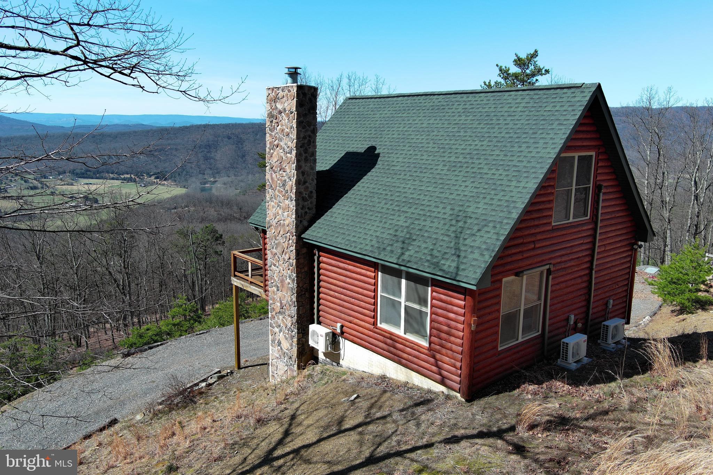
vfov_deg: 45.0
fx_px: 574
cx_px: 356
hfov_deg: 63.7
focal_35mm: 29
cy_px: 238
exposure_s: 1/945
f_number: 2.8
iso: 100
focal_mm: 10.57
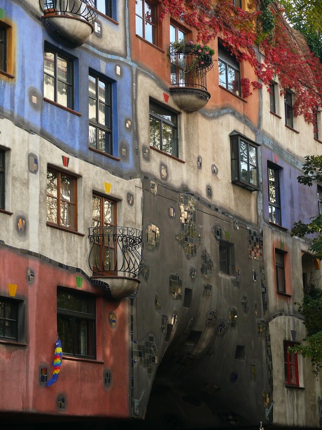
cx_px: 161
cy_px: 215
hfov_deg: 16.8
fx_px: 1092
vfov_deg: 22.3
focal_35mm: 88
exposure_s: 1/100
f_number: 3.2
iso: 100
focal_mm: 18.7
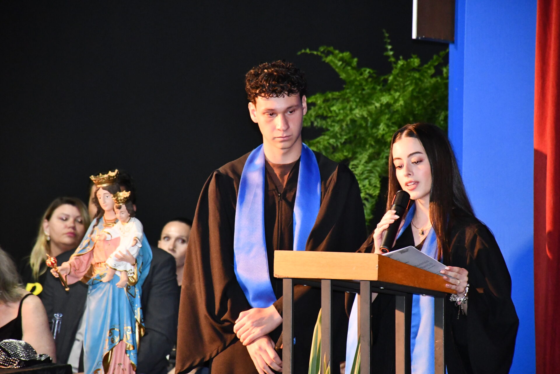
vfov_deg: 6.5
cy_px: 187
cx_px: 280
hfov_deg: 9.8
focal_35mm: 210
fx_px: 3266
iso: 6400
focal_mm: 140
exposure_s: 1/60
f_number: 5.6
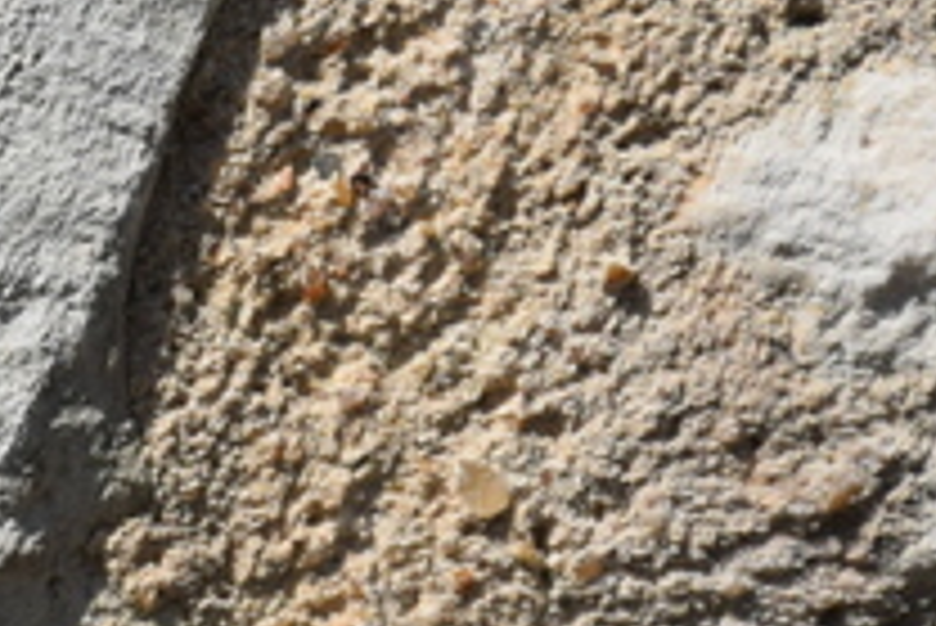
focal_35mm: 591
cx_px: -1310
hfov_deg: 3.4
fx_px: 15376
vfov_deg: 2.3
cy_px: -439
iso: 200
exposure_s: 1/400
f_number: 10
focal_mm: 80
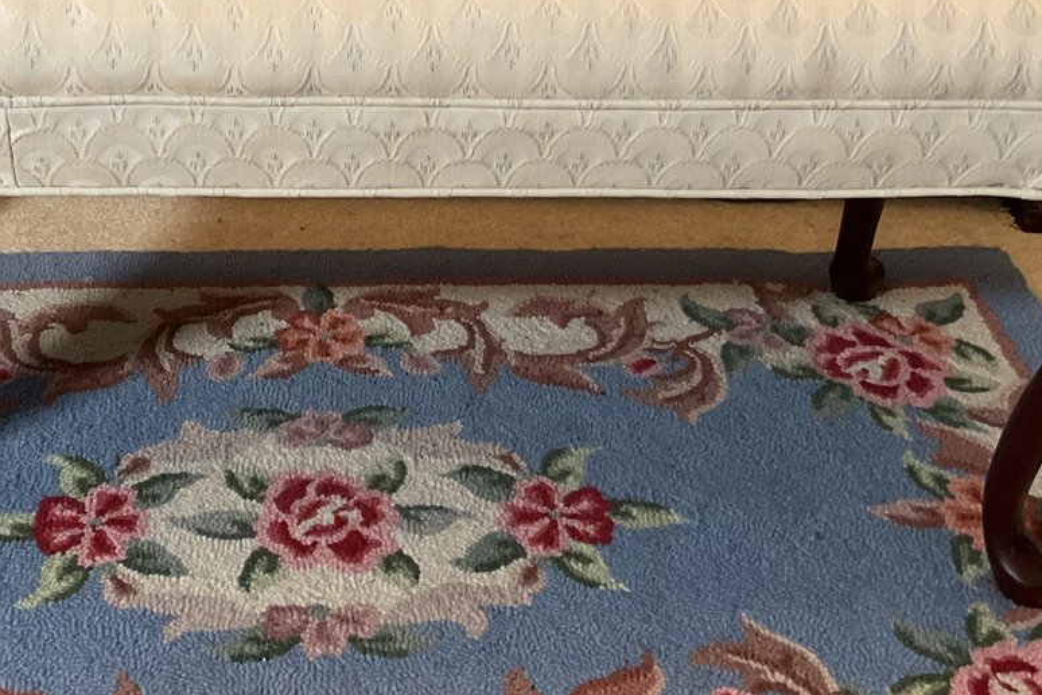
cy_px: 275
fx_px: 1708
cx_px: 371
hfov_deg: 33.7
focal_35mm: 59
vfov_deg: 23.0
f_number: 1.8
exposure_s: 1/50
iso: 100
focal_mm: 3
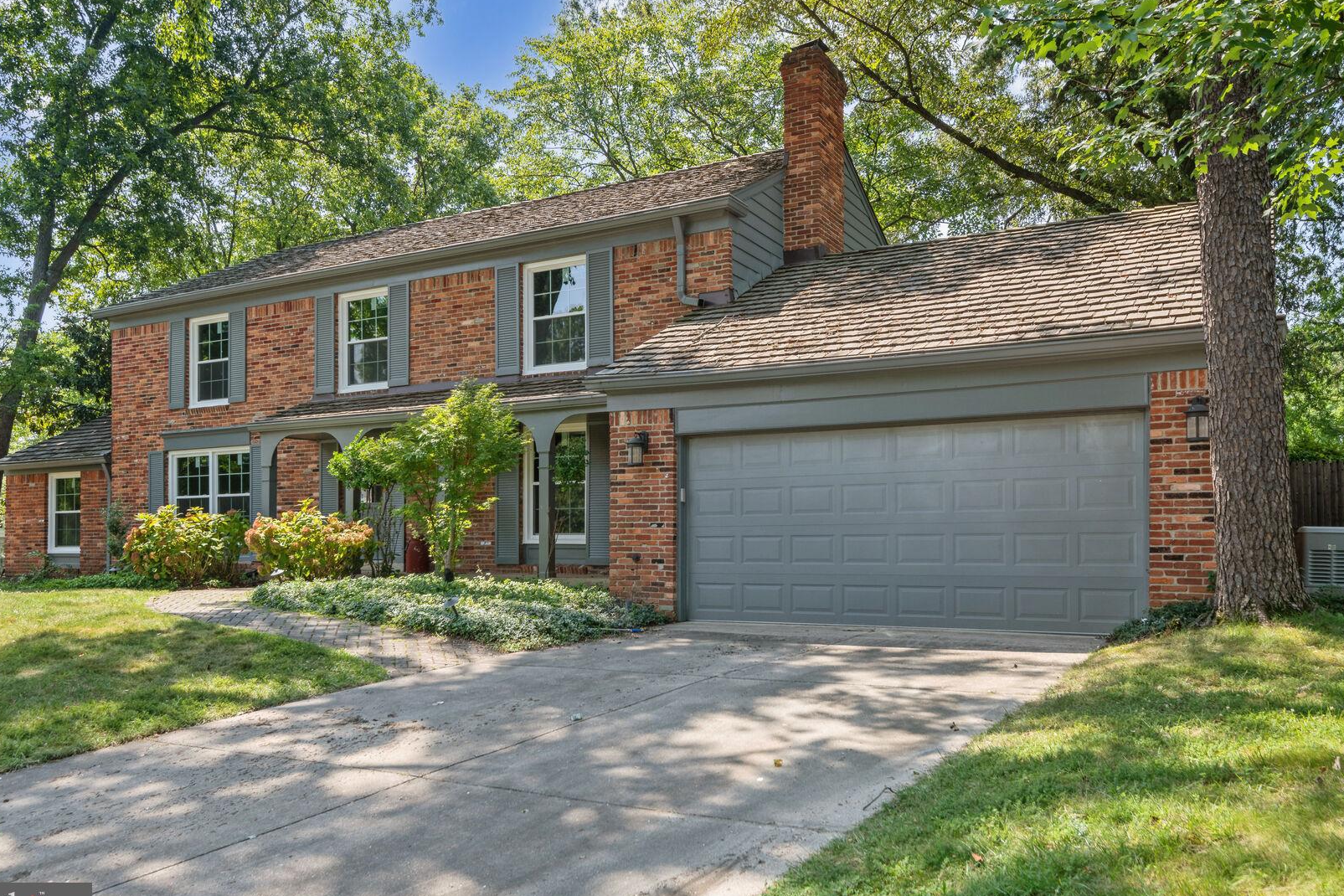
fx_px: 1045
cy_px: 451
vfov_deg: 46.4
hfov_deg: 65.5
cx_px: 659
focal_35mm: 28
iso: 200
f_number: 8
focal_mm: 26
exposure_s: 1/160
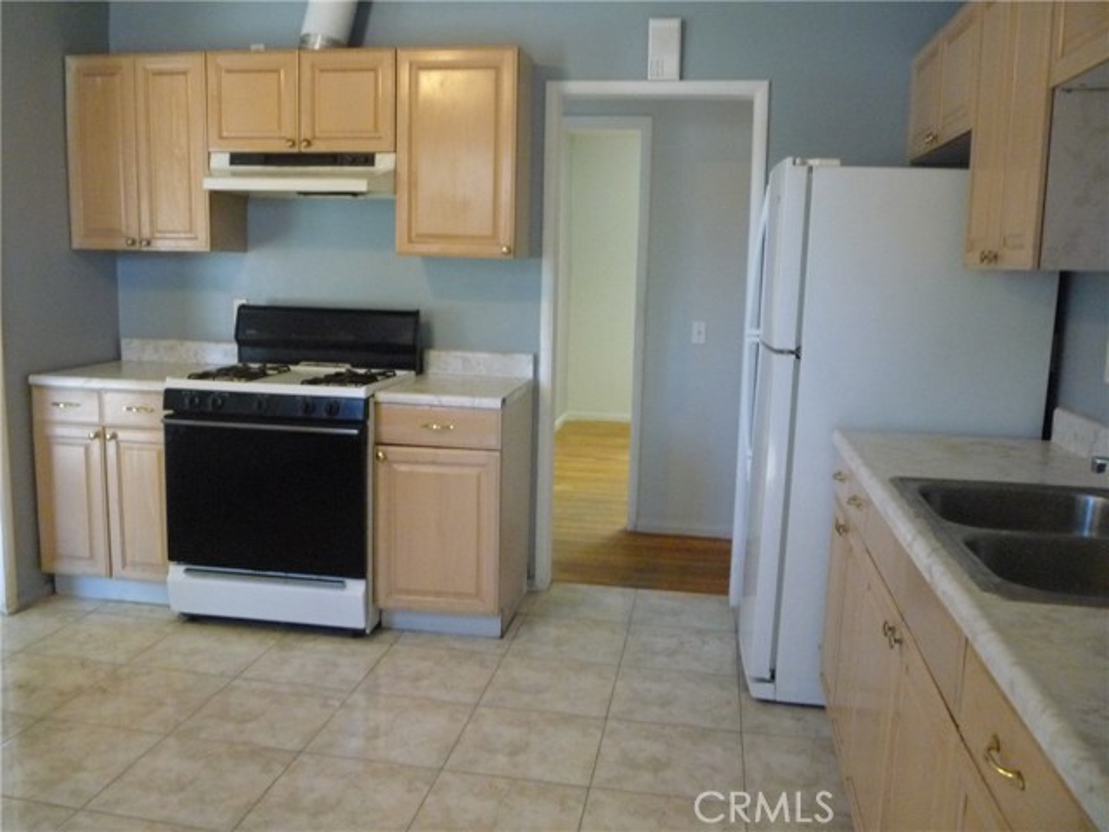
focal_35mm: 30
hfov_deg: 60.0
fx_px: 961
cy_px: 416
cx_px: 554
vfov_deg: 46.8
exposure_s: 1/25
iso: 400
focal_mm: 5.2
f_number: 3.3
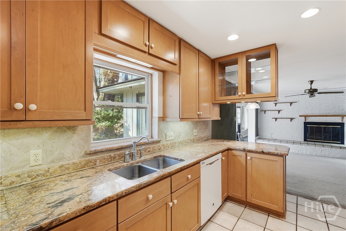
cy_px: 116
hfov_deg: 96.7
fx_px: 154
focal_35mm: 16
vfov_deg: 73.8
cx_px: 173
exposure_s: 1/250
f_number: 9
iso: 320
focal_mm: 16
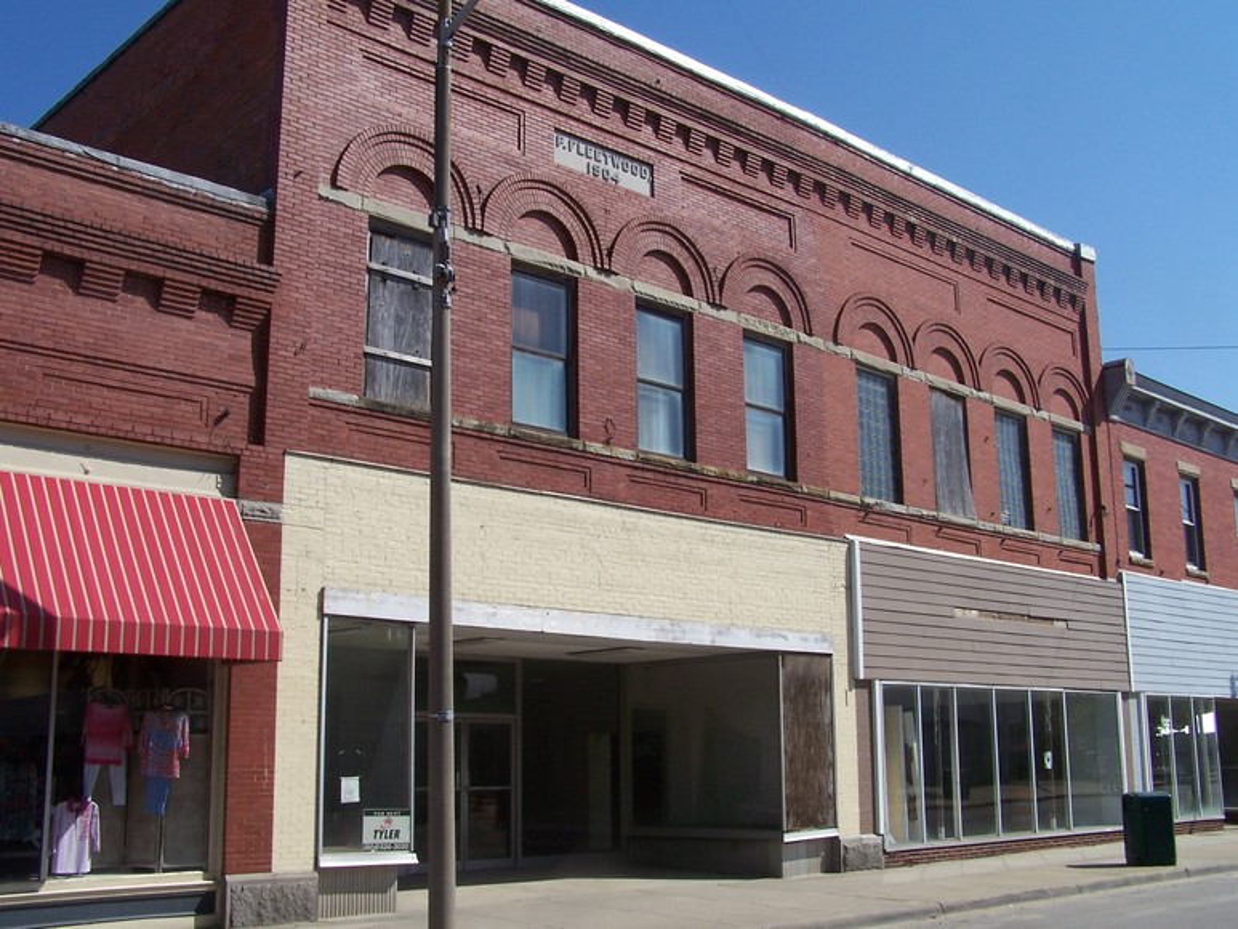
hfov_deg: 49.0
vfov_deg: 37.7
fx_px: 1359
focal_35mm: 38
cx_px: 619
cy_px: 464
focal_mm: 6.3
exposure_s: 1/750
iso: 80
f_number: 5.6
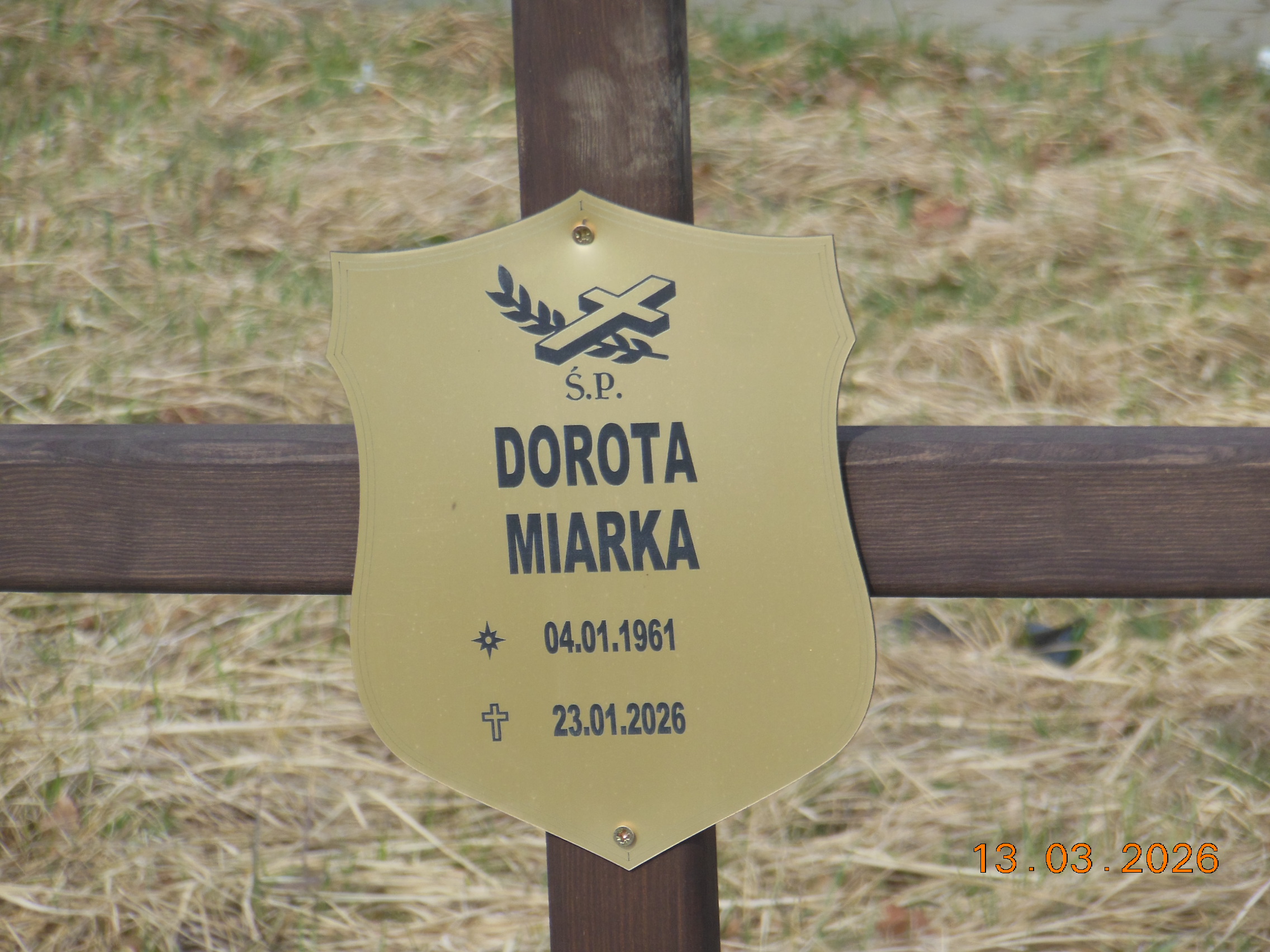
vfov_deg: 5.9
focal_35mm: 250
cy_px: 476
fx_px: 9172
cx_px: 635
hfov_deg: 7.9
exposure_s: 1/250
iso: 125
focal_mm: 45
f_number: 5.8
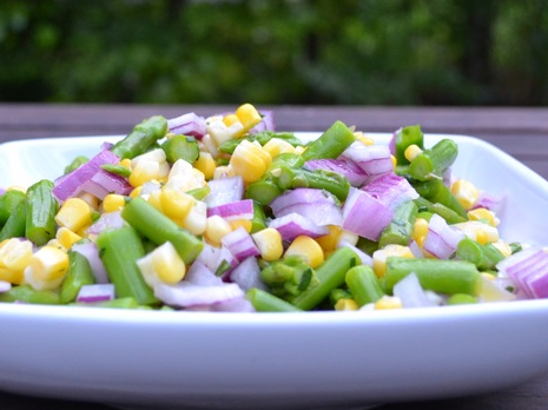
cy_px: 130
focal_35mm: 79
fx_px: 1250
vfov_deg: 18.6
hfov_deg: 24.7
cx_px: 213
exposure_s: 1/50
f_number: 4.5
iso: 800
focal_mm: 28
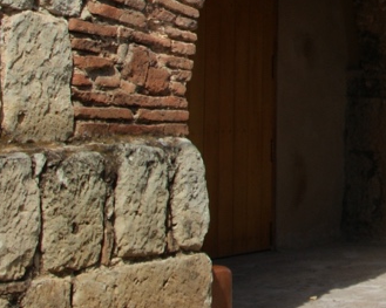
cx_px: 614
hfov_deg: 13.1
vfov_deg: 11.0
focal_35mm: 137
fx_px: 1565
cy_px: -67
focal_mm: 20
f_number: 10
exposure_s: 1/125
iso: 100
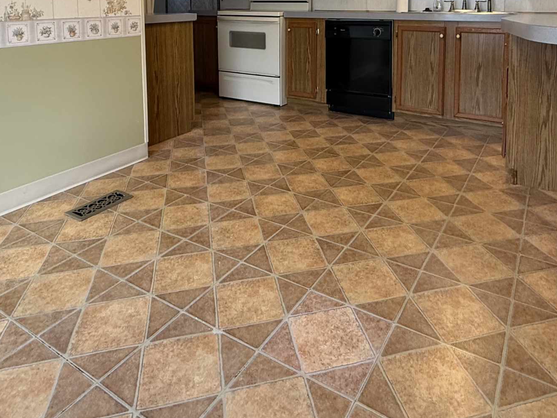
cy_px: 35
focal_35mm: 27
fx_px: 435
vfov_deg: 46.0
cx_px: 300
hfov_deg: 65.2
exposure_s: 1/60
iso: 250
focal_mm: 2.22
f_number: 2.2
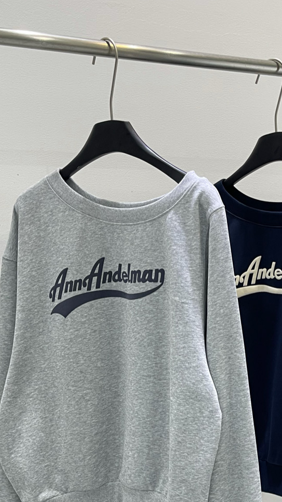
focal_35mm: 50
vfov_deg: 40.2
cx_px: 200
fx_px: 665
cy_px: 374
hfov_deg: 23.8
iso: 80
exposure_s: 1/50
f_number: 1.6
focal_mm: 5.1
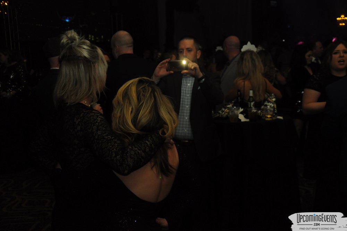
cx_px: 174
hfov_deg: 37.9
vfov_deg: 25.7
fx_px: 505
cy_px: 116
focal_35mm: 52
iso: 800
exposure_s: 1/60
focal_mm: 35
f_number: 4.5
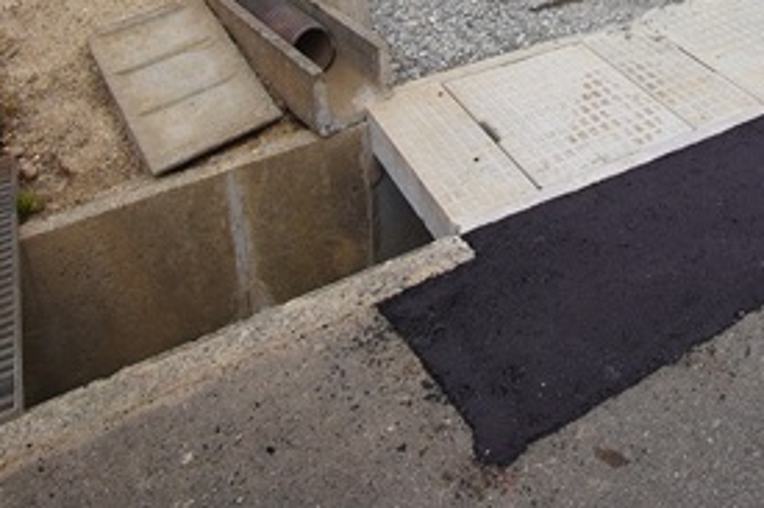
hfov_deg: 42.5
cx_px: 654
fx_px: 912
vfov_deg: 25.1
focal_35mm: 43
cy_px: -217
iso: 100
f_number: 10
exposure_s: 1/125
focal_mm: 10
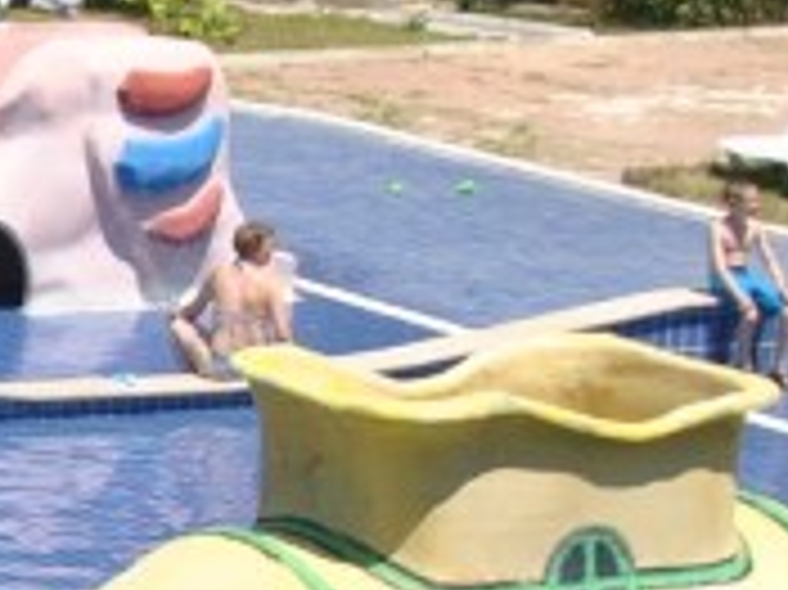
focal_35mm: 246
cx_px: -691
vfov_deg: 6.0
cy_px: 626
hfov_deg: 7.8
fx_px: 5596
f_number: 8
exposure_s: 1/250
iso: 100
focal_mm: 26
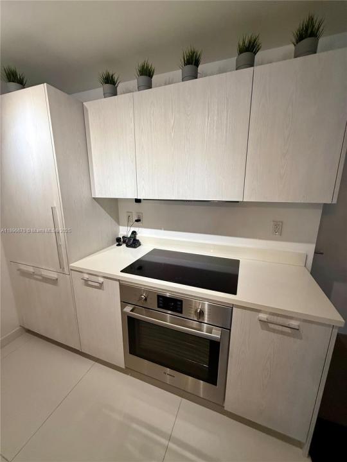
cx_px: 174
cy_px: 231
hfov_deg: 85.7
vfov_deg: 102.1
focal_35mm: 14
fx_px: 187
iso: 160
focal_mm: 2.22
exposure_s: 1/120
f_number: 2.2
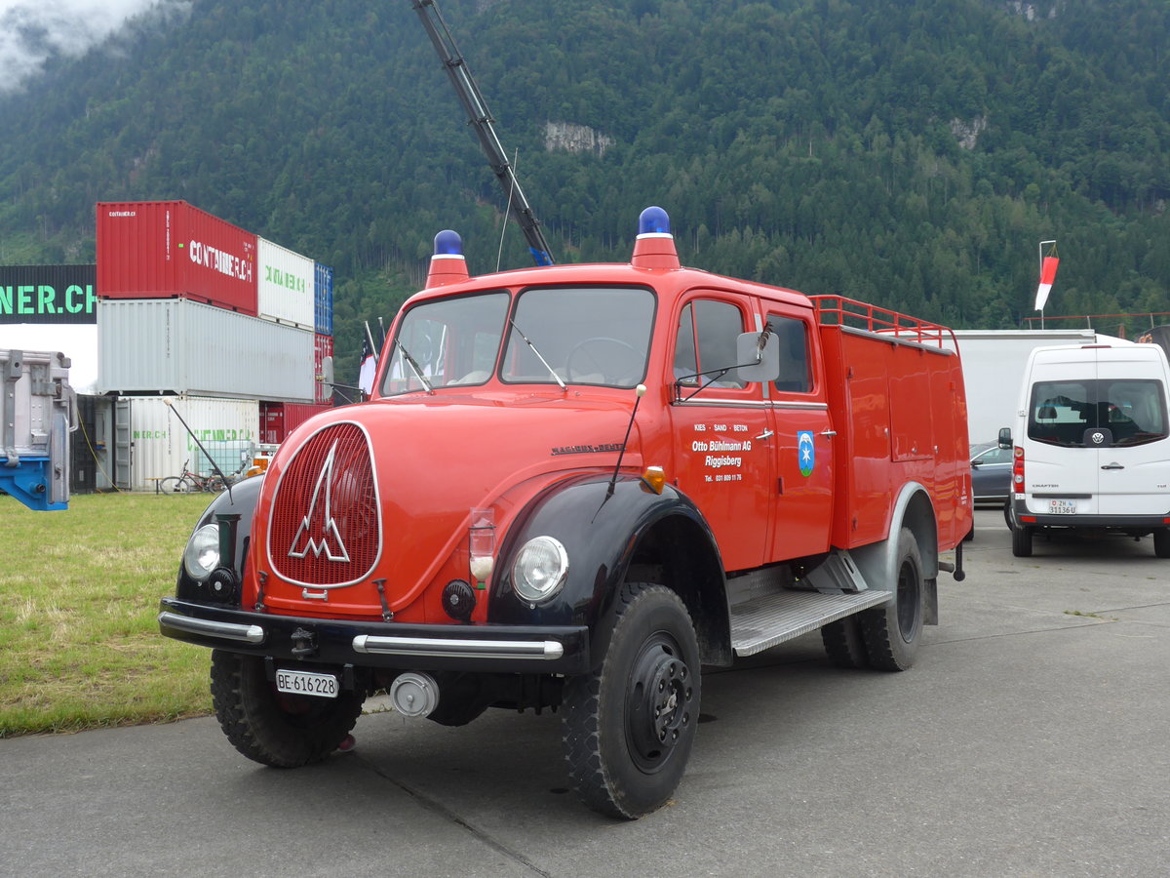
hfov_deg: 47.9
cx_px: 585
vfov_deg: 36.8
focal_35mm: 39
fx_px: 1318
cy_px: 439
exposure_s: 1/400
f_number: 2.8
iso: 80
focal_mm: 8
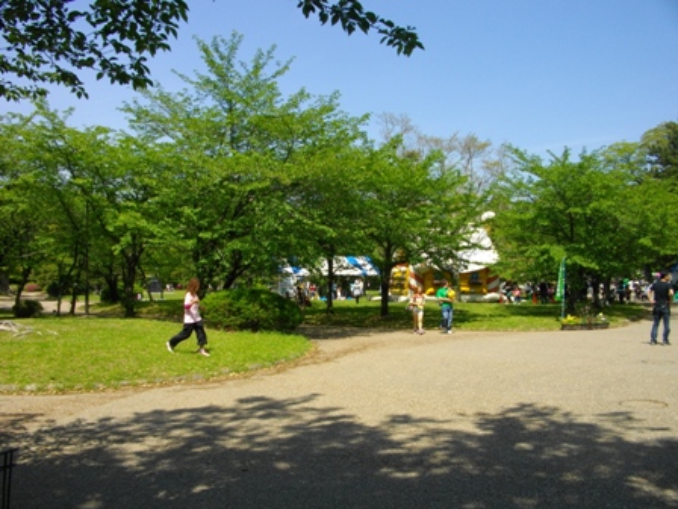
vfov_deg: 44.2
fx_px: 627
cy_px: 254
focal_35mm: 32
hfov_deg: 56.8
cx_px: 339
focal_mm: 5.7
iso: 100
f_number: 5.5
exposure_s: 1/320
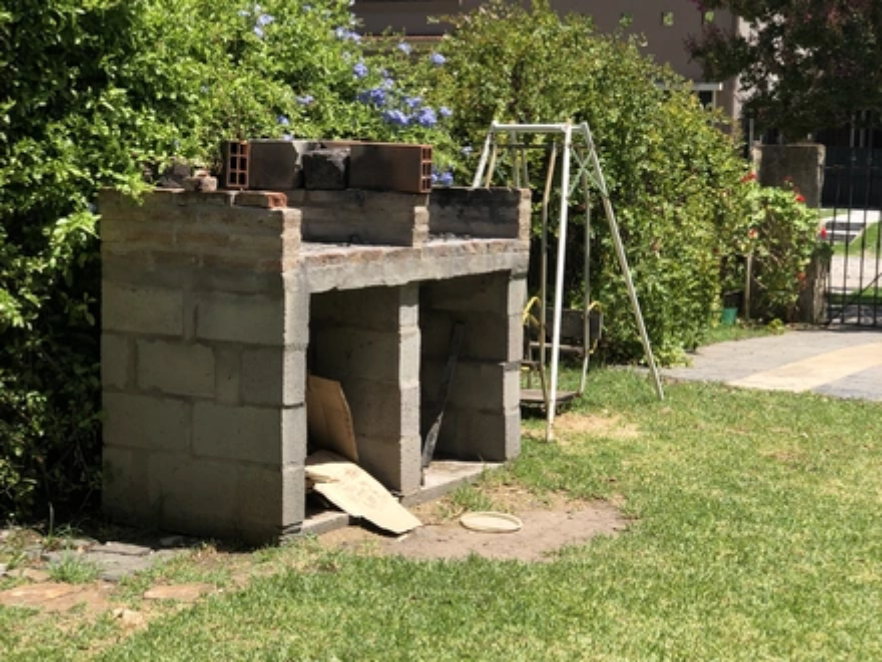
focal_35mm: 52
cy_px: 331
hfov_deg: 36.8
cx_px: 441
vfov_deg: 28.0
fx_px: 1325
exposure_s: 1/762
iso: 16
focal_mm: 6
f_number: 2.4
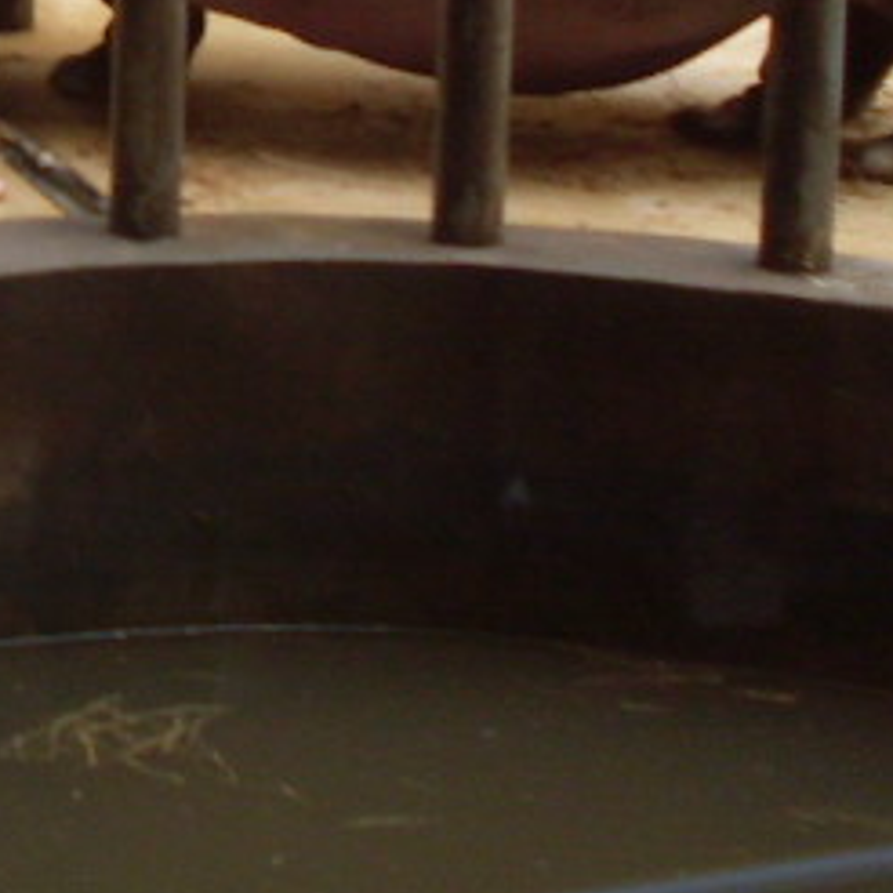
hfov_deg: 11.8
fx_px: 4086
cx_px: -541
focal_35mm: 140
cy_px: -182
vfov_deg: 12.2
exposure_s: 1/90
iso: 100
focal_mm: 6.3
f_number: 2.8
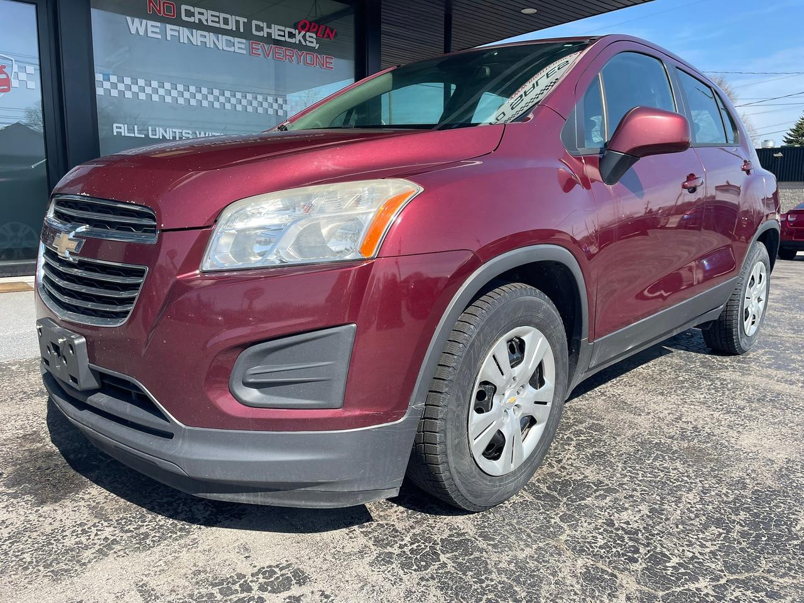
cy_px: 302
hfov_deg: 67.3
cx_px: 402
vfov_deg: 53.1
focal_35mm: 26
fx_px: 604
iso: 32
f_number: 1.6
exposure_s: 1/1667
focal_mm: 4.2
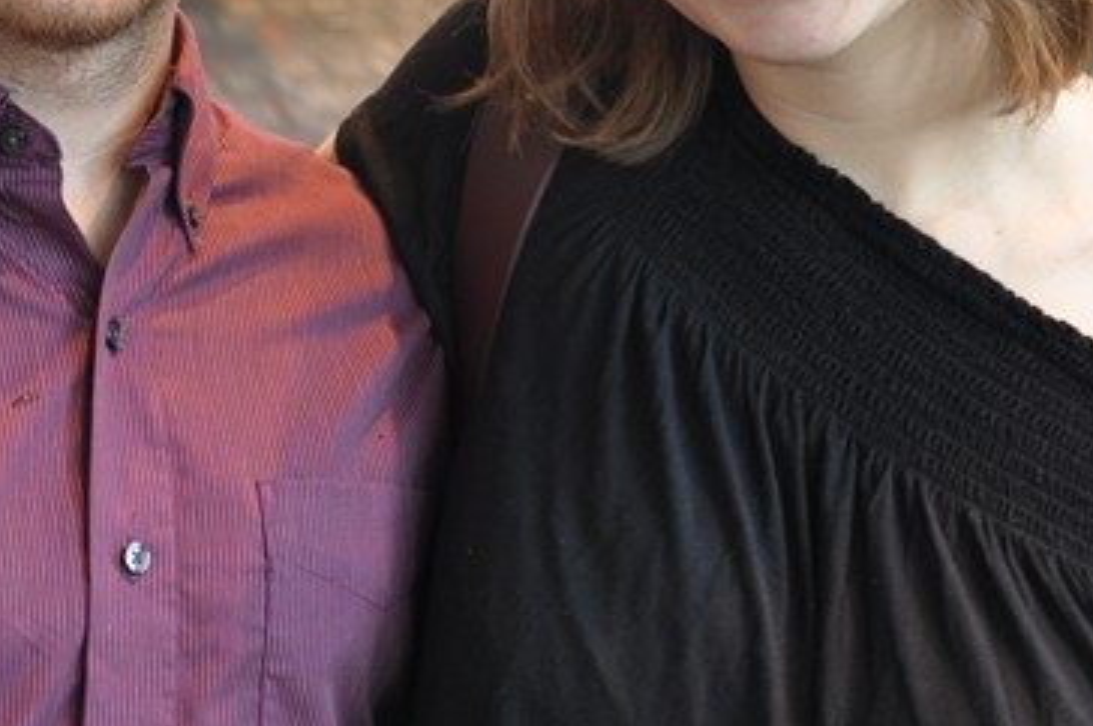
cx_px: 336
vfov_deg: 12.7
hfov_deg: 19.0
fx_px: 3246
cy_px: 99
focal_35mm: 107
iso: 400
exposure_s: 1/15
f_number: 5
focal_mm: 26
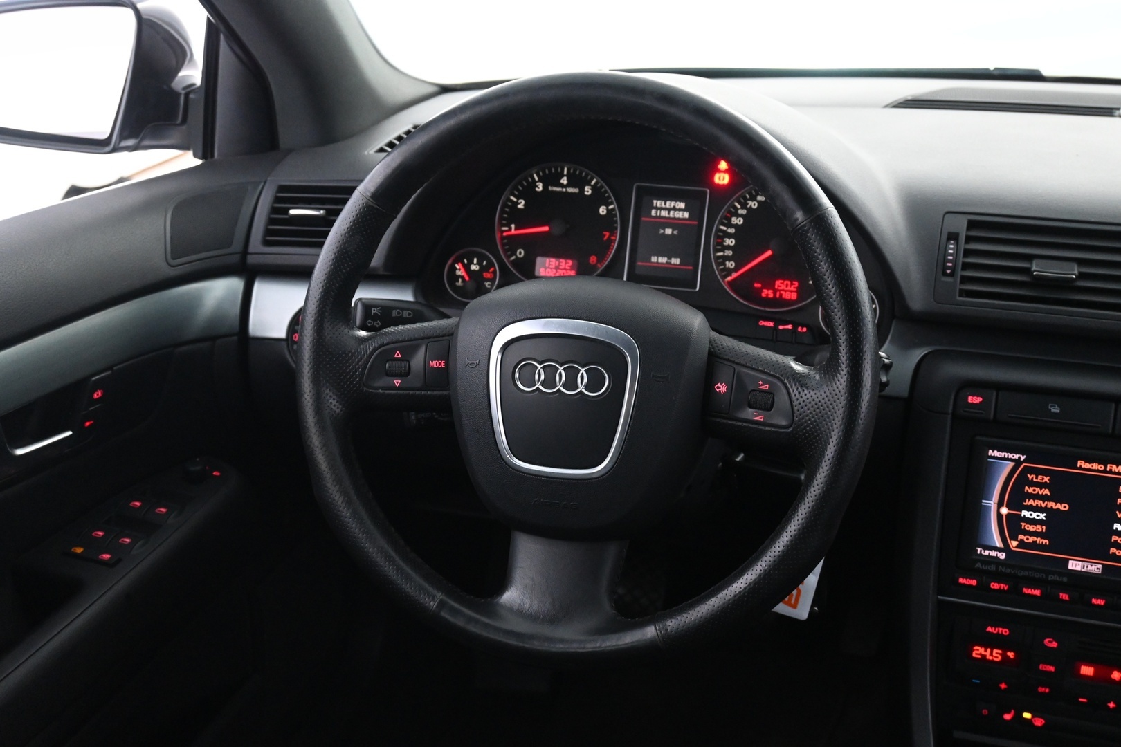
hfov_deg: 49.6
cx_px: 560
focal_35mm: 39
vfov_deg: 34.2
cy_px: 374
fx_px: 1214
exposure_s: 1/40
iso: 3200
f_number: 4.5
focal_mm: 26
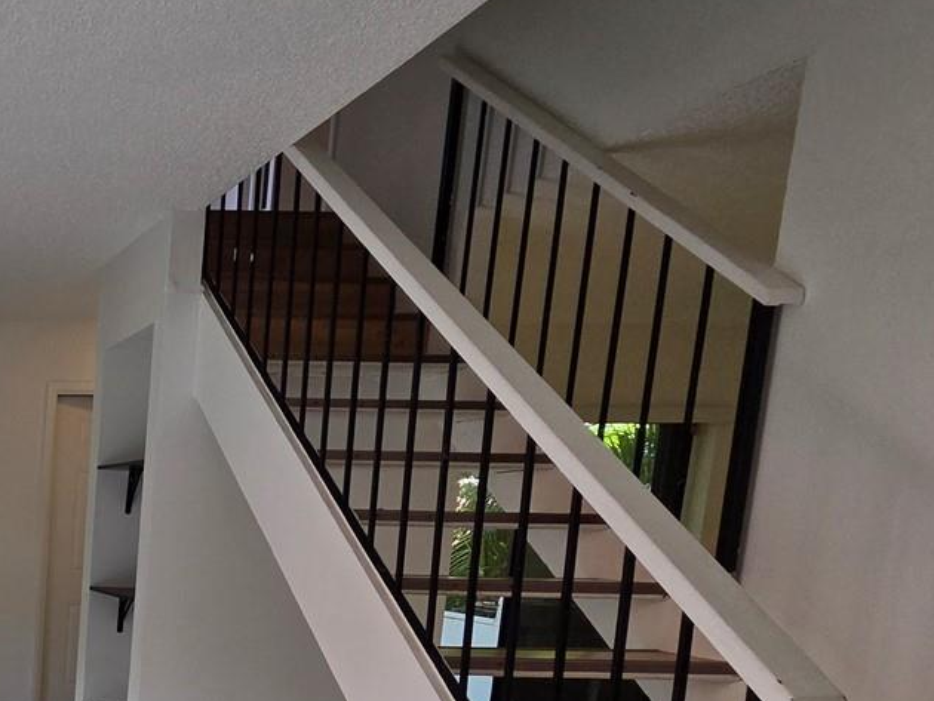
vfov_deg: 39.2
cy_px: 661
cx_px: -227
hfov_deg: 38.2
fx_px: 891
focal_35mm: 33
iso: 80
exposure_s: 1/120
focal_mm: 2.2
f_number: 2.2
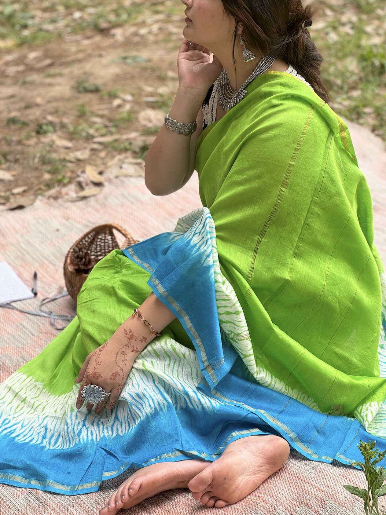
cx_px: 195
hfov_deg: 18.9
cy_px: 257
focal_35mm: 78
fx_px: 1160
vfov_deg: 25.0
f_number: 2.8
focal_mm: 9
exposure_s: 1/99
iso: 40
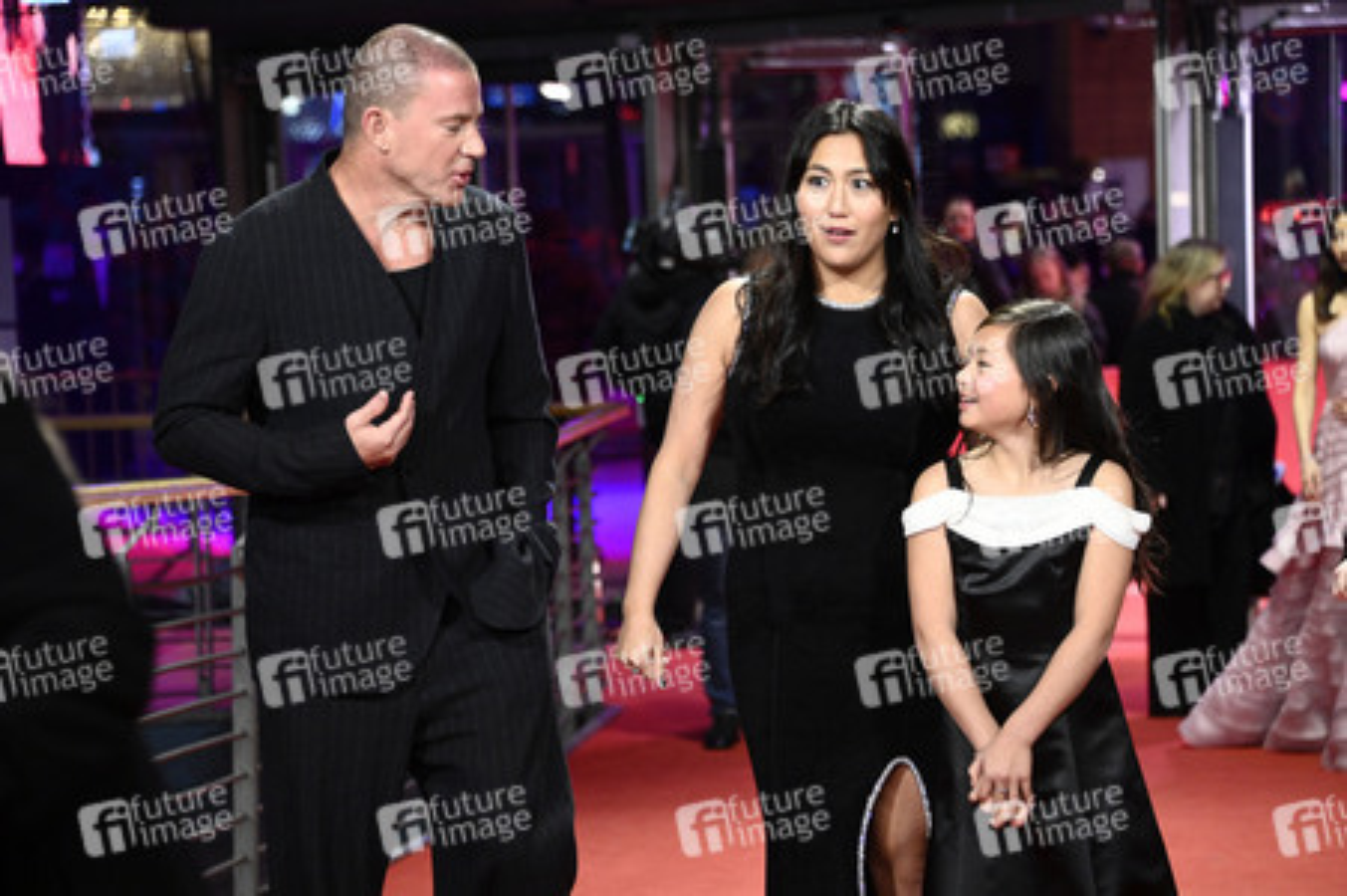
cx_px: 674
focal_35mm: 145
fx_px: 5421
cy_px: 448
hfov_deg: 14.2
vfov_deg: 9.4
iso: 5000
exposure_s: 1/250
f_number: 5.6
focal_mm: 145
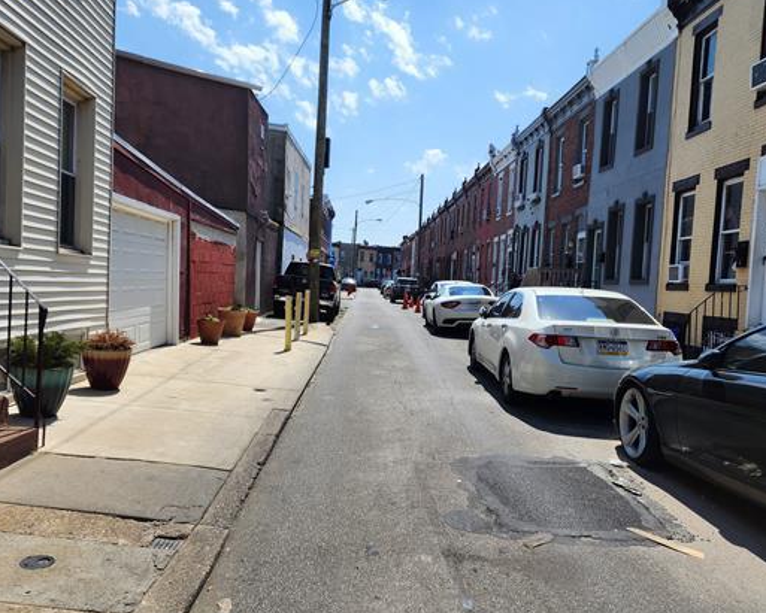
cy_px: 316
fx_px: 635
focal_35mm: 28
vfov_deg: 51.6
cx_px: 367
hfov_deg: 62.2
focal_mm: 6.4
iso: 12
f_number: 1.8
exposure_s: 1/1307
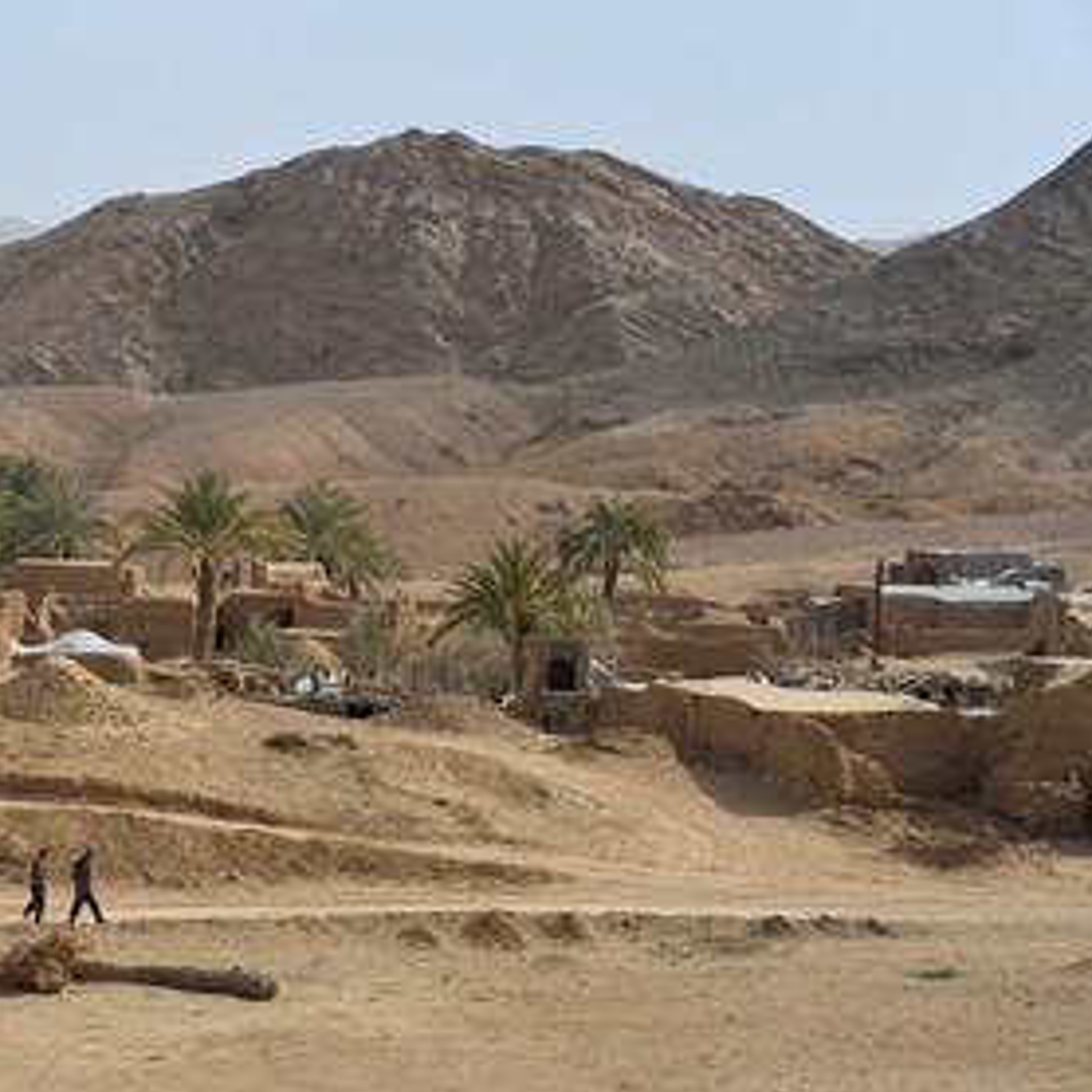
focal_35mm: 131
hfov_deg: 13.3
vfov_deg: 13.3
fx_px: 4675
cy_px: 546
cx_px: 283
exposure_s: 1/400
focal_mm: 102
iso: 200
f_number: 10
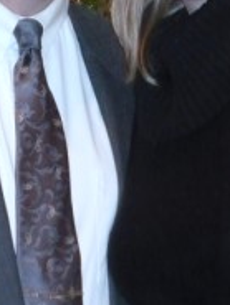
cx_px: 96
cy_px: -30
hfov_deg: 4.8
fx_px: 2725
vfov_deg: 6.4
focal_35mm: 308
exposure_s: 1/30
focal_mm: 21
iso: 500
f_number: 3.7
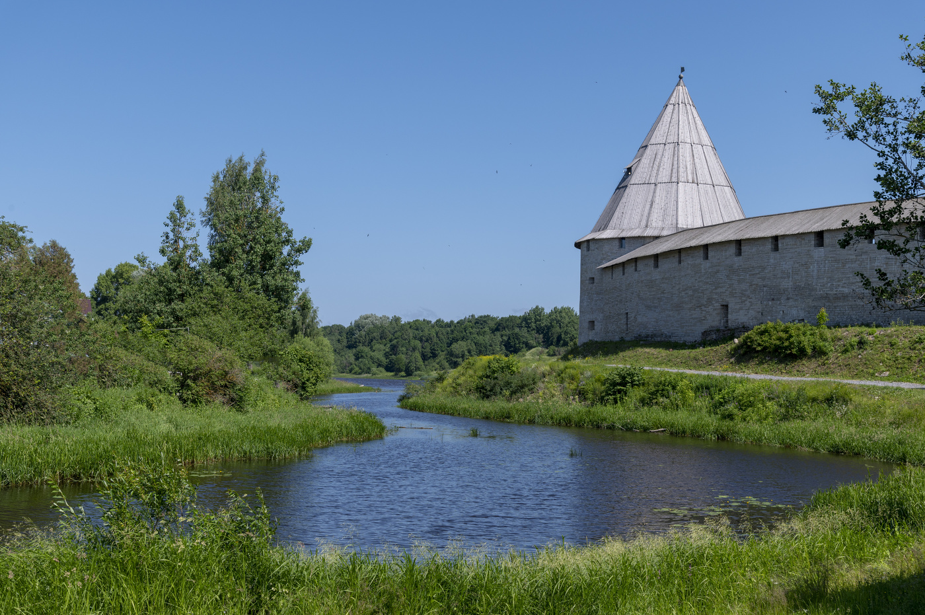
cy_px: 308
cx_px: 462
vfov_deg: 29.2
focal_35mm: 46
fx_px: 1181
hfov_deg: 42.8
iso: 160
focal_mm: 46
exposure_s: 1/640
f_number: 8
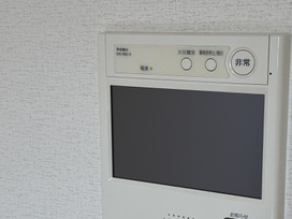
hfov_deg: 28.9
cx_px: 175
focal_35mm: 67
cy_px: 141
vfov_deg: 21.9
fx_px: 565
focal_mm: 4.2
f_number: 1.6
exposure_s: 1/120
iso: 50
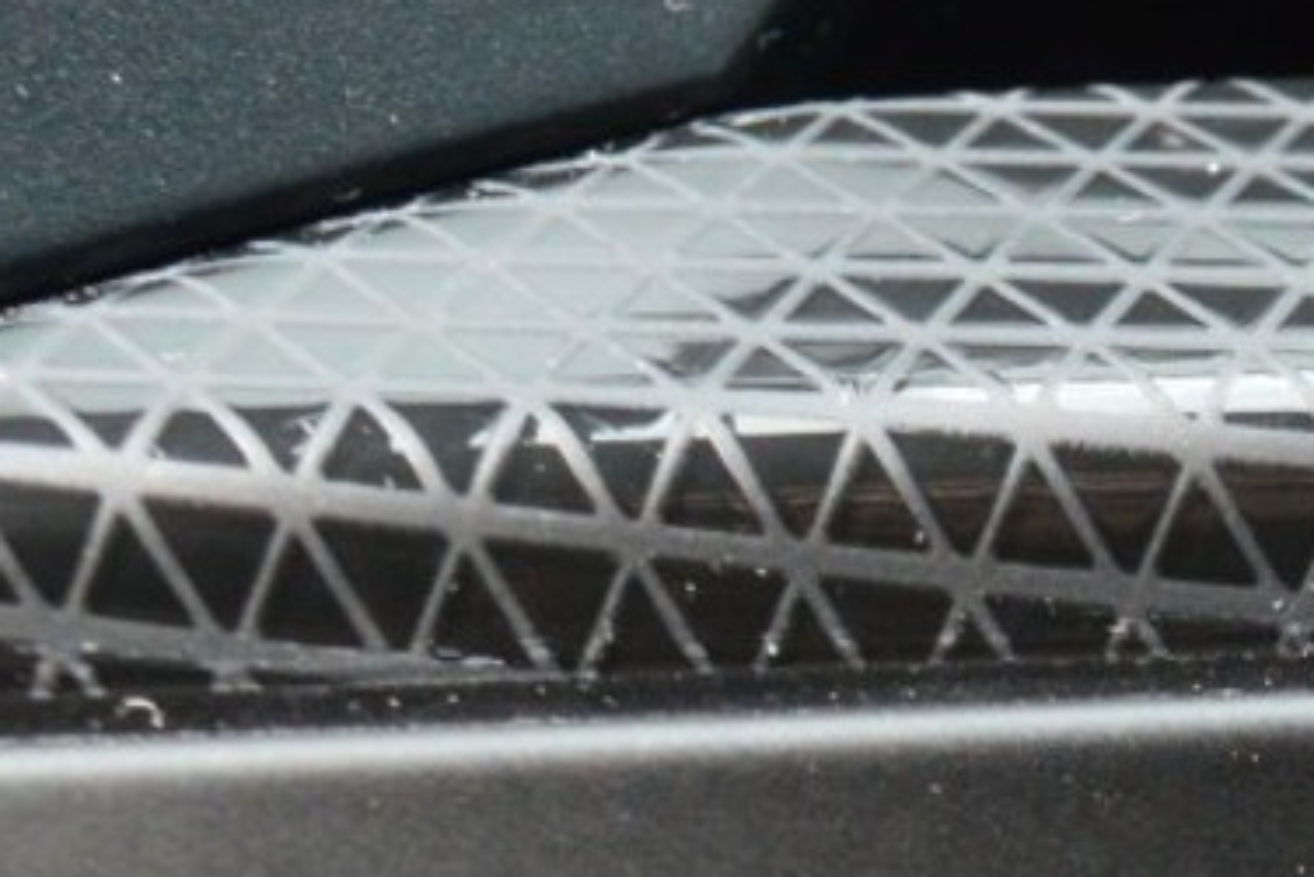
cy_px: 1744
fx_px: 8674
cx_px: 2530
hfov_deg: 8.3
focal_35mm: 238
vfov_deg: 5.7
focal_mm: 31
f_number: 9
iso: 800
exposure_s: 1/125
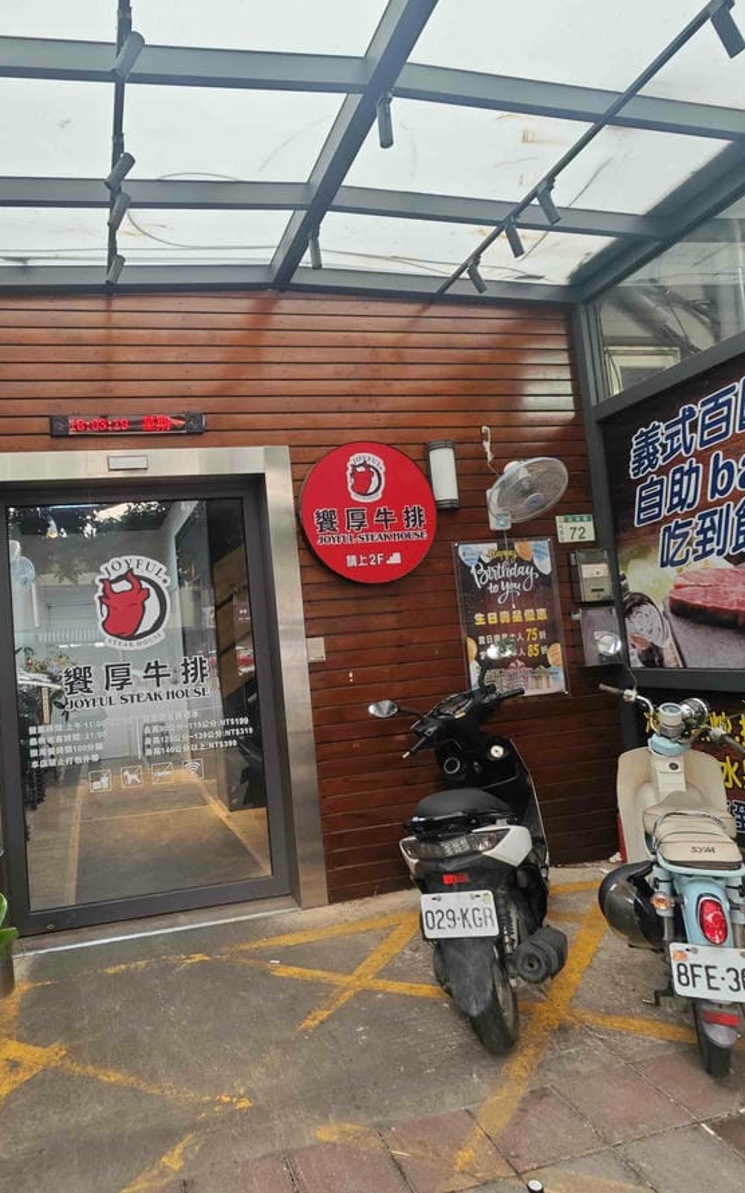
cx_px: 249
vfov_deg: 85.1
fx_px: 650
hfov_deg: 58.3
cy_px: 594
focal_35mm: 20
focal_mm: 2.03
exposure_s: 1/60
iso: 64
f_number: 1.8
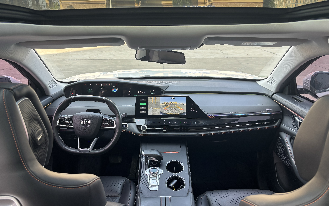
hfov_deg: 66.5
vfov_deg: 44.5
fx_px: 251
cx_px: 163
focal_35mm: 28
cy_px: 115
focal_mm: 5.96
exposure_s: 1/120
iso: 40
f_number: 1.6
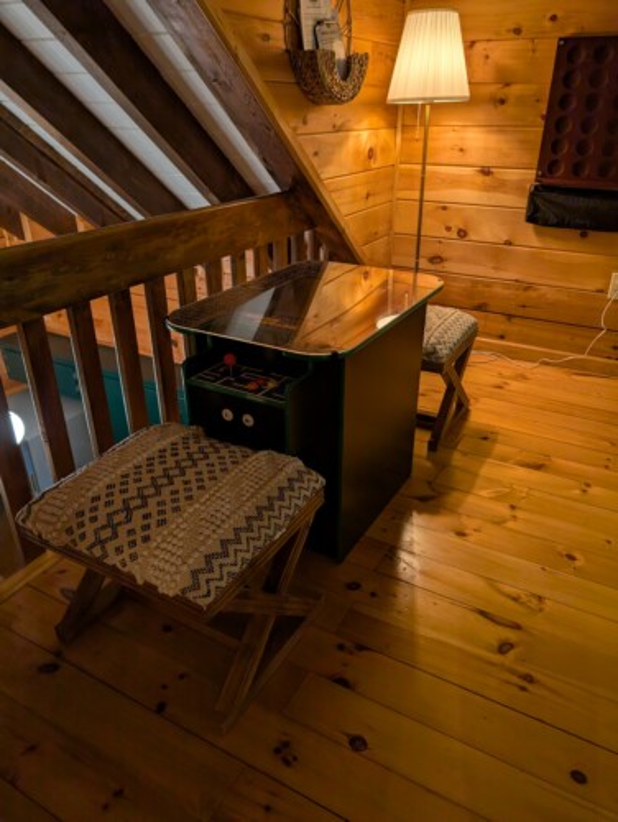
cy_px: 411
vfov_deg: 71.5
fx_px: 570
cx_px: 309
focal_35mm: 24
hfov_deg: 56.9
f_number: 1.68
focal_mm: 6.9
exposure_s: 1/30
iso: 50
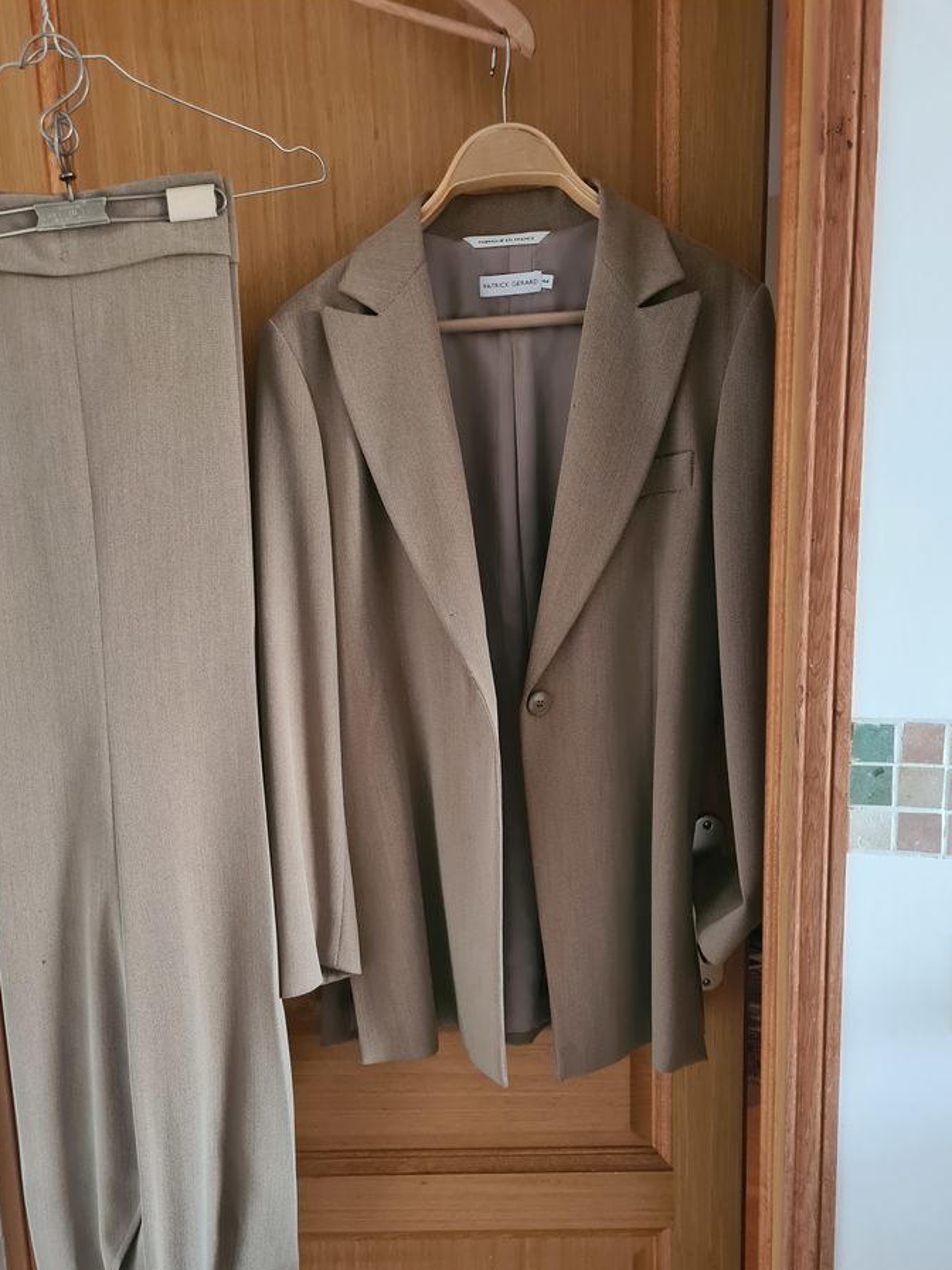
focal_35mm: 29
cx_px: 432
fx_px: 1064
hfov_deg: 48.1
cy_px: 706
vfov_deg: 61.5
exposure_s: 1/50
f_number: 1.8
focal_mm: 5.4
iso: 800
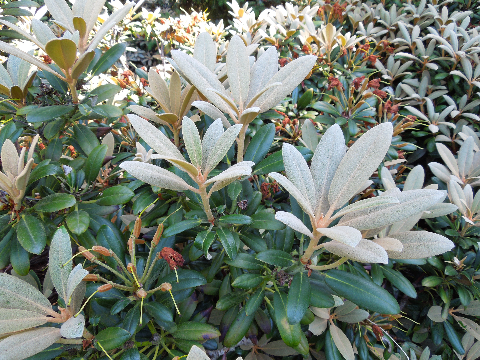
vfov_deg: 54.9
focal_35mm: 25
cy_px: 180
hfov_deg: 69.4
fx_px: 347
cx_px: 240
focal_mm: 4.5
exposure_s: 1/50
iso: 100
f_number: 3.3
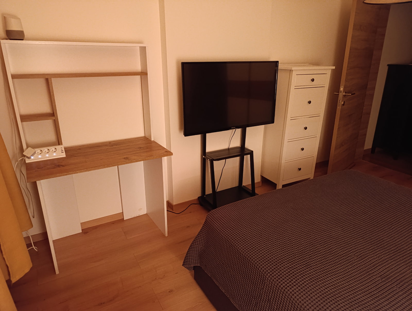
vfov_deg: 59.0
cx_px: 206
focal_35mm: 23
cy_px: 156
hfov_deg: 73.8
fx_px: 274
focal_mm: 6.14
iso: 4000
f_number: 1.6
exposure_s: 1/25
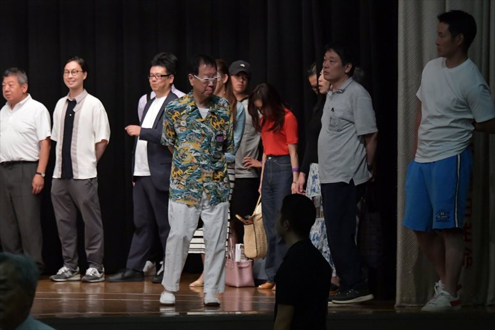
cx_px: 248
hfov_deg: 10.2
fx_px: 2776
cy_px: 165
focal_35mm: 202
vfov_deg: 6.8
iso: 6400
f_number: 5.6
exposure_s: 1/400
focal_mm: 135
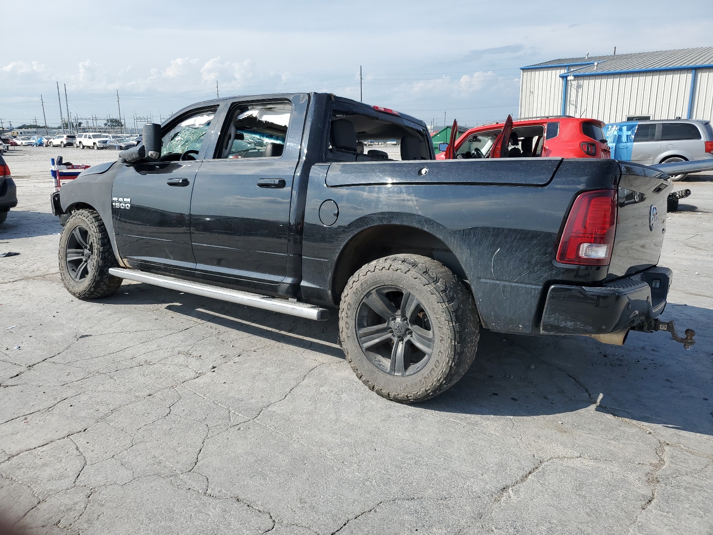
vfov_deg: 53.1
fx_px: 536
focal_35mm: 26
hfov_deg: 67.3
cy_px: 268
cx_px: 356
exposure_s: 1/3333
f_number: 1.5
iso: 50
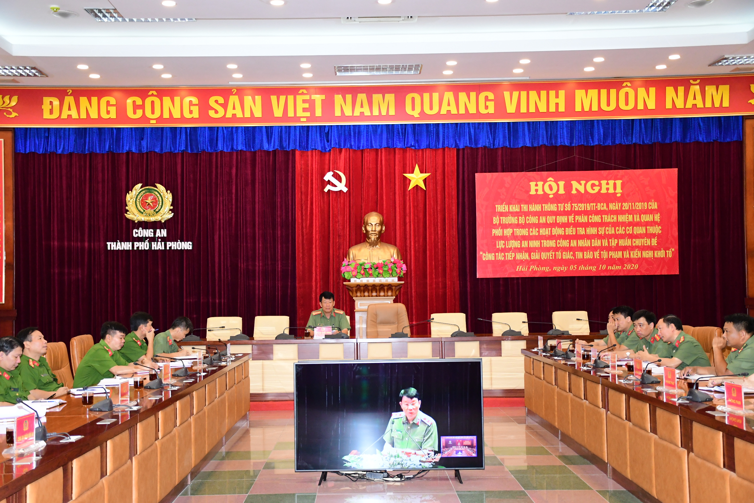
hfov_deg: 41.1
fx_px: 1005
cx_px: 377
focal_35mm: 48
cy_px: 252
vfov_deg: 28.1
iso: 2500
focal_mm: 32
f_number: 4
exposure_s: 1/200
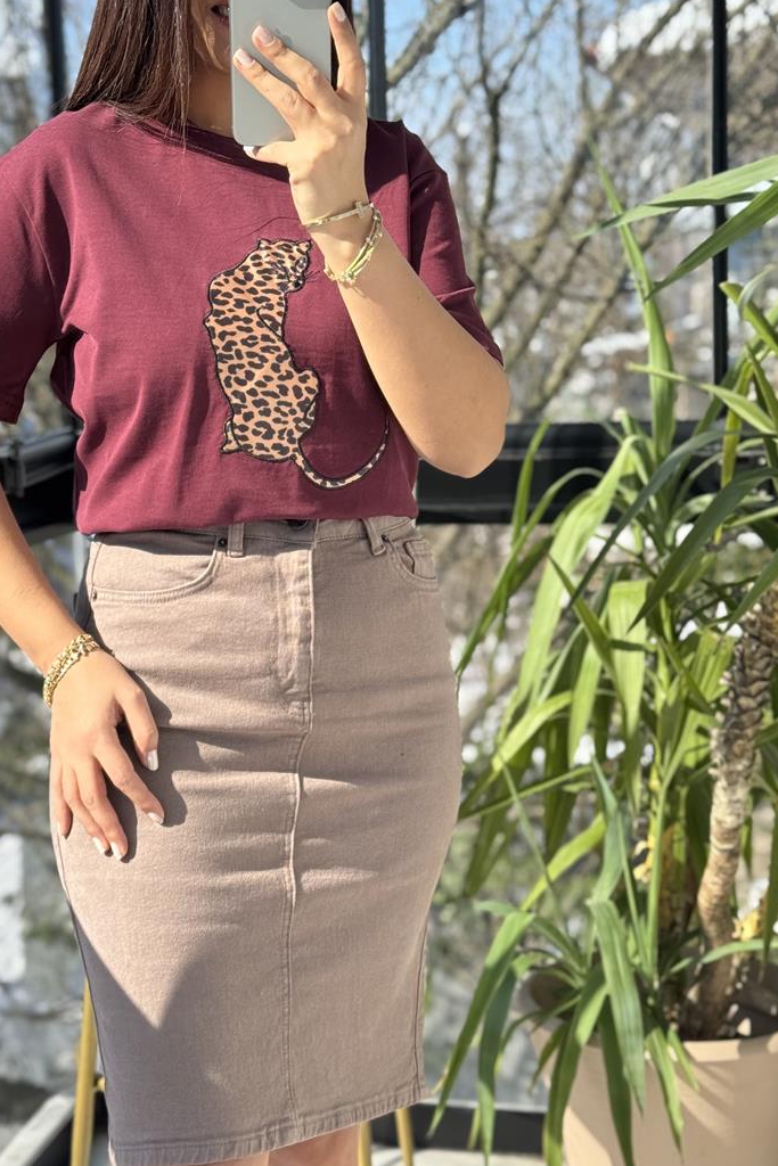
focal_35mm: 65
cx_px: 320
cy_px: 483
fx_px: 2106
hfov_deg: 20.9
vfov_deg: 30.9
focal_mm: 6.76
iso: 64
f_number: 1.78
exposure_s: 1/685
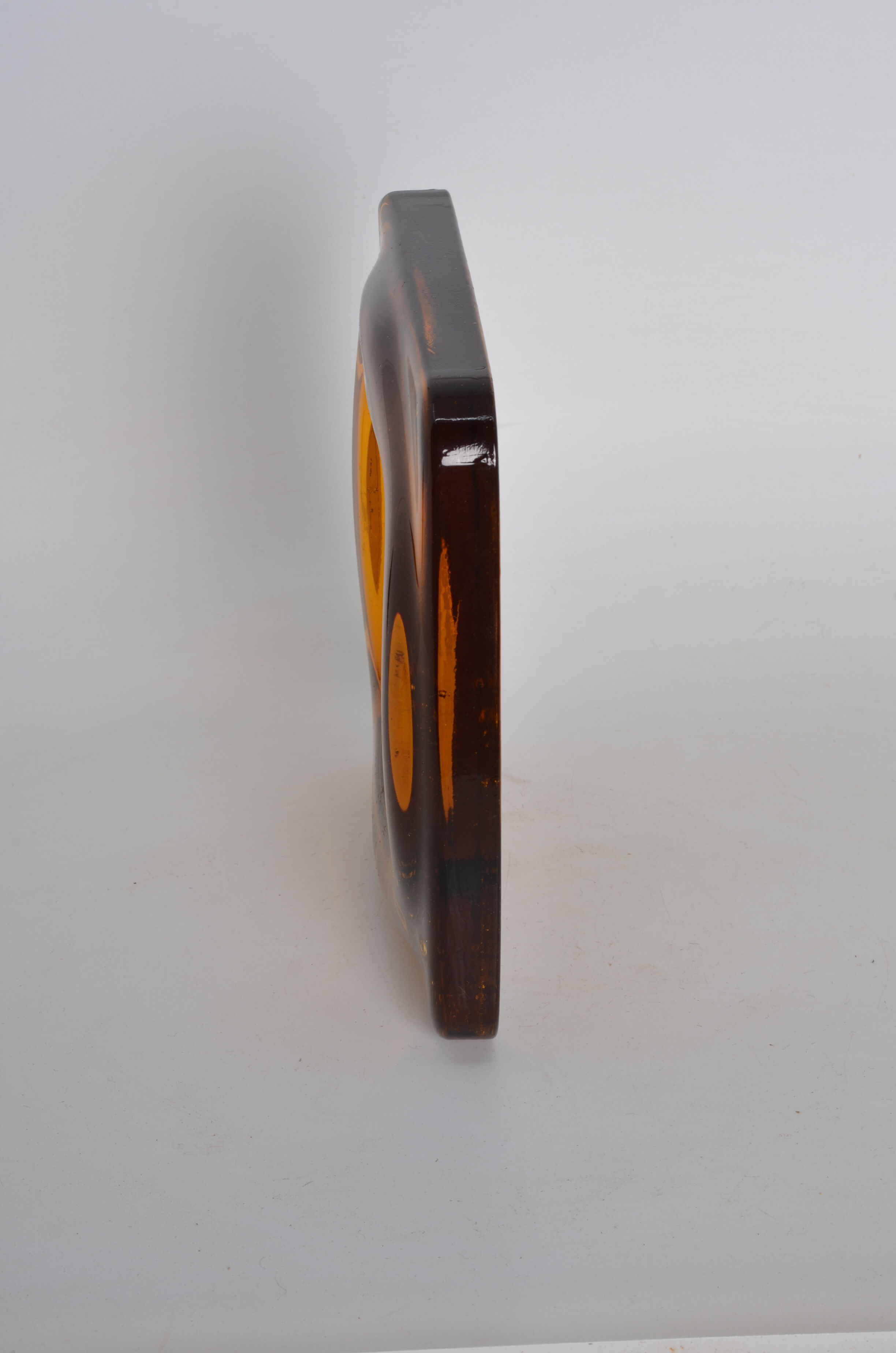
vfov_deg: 27.0
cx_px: 448
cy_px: 676
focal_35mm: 75
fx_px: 2812
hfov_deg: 18.1
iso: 100
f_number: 14
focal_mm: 50
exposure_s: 1/125
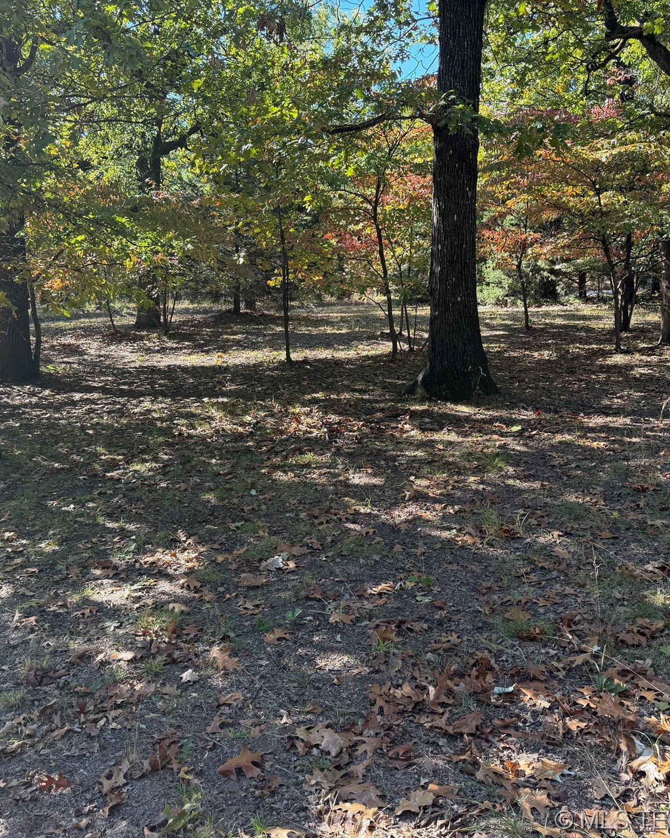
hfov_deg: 45.8
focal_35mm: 32
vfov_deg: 55.7
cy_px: 416
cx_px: 349
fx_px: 794
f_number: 1.78
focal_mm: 6.76
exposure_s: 1/414
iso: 100
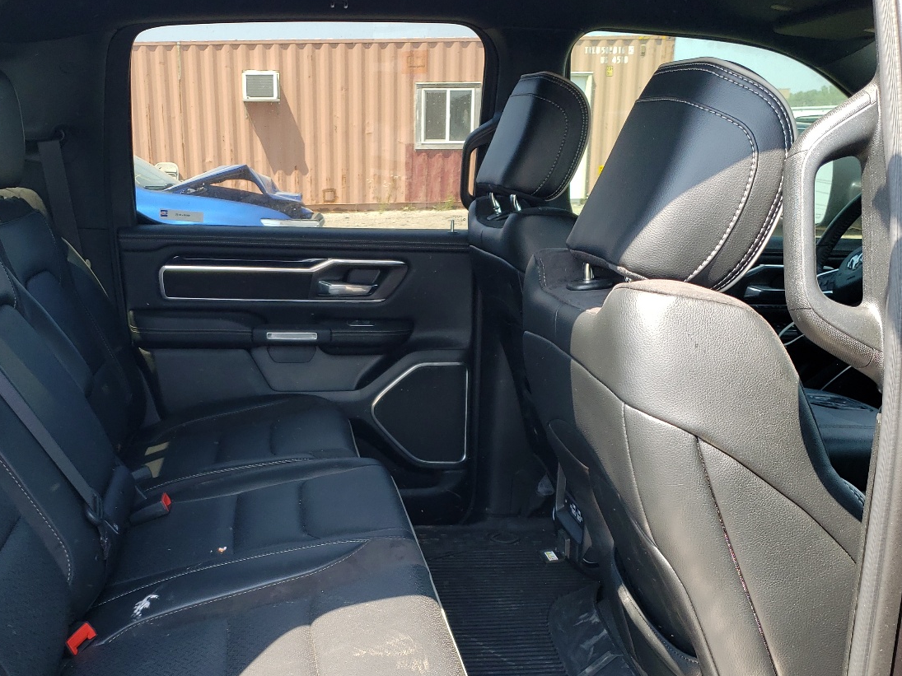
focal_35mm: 38
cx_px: 348
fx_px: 990
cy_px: 452
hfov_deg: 48.6
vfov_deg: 37.3
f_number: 1.5
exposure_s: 1/263
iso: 50
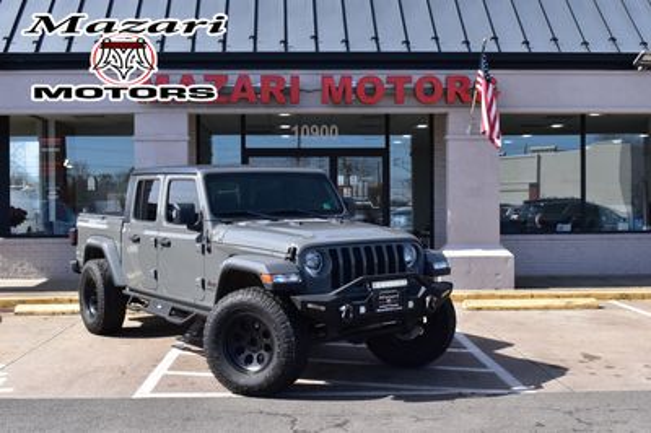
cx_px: 326
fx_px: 840
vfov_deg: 28.9
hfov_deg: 42.4
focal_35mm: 46
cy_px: 216
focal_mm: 31
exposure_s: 1/320
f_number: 11
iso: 400
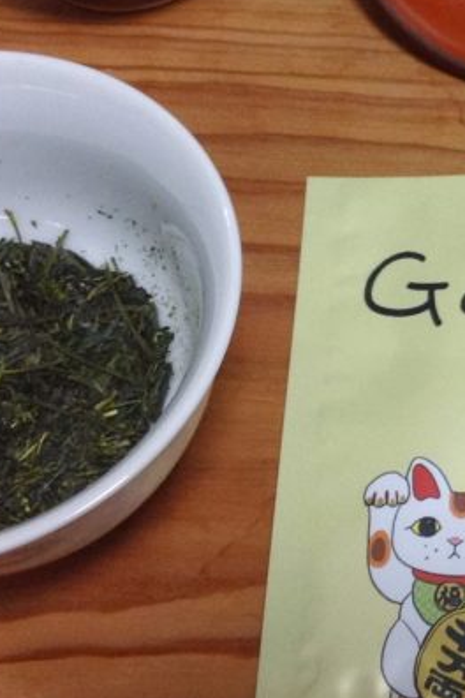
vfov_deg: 21.6
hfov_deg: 13.9
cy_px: 260
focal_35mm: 94
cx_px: 622
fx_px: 1821
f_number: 2.4
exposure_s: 1/15
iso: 100
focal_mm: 4.28
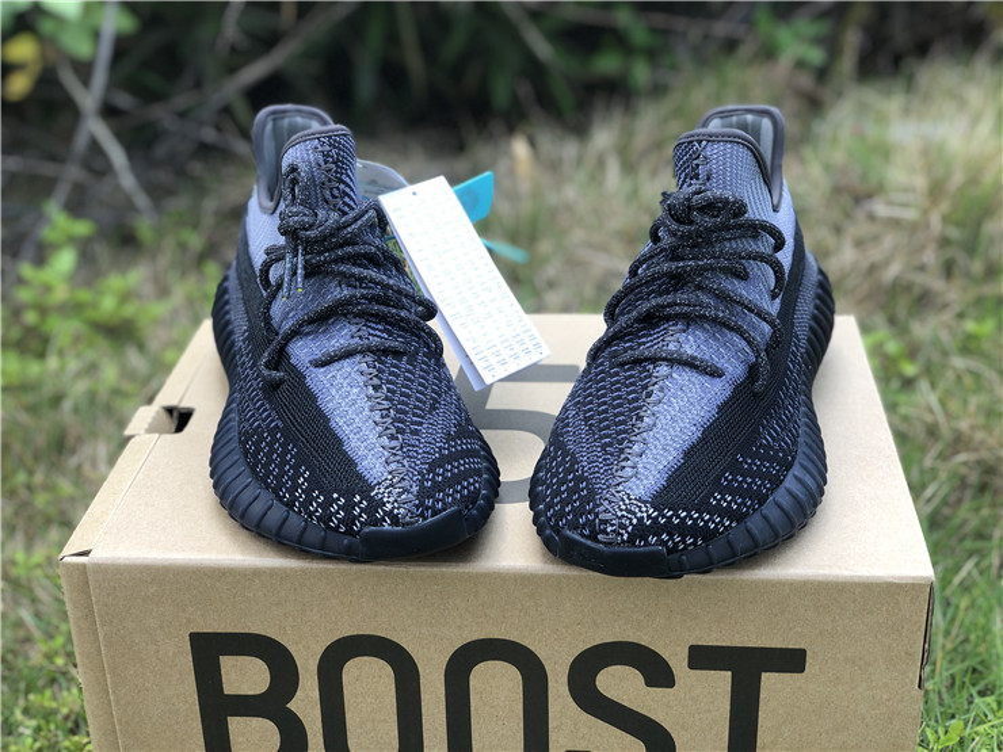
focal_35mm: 52
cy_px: 376
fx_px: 1507
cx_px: 502
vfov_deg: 28.0
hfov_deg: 36.8
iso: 16
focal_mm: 6
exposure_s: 1/60
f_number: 2.4
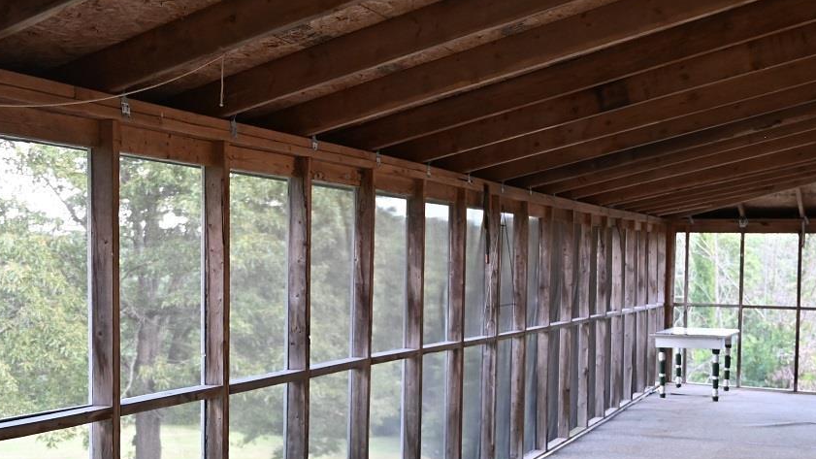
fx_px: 974
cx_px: 345
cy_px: 323
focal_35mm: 45
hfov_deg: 45.3
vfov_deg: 26.3
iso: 1400
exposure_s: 1/125
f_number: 4
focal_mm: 24
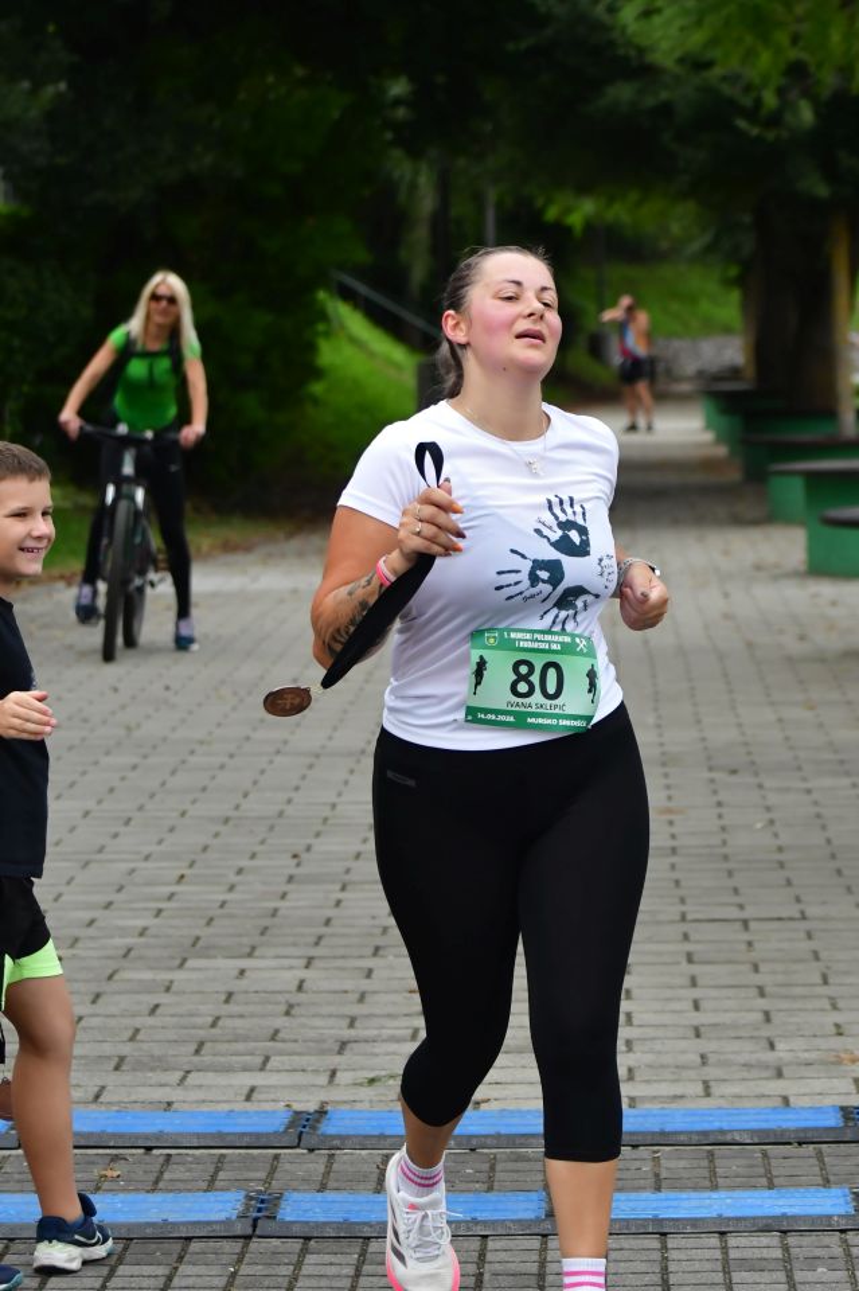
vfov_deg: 19.5
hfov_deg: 13.0
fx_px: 3762
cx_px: 430
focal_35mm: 105
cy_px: 646
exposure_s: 1/4000
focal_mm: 70
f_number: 4.5
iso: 2000
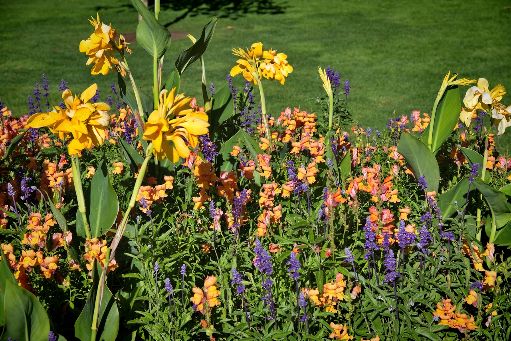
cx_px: 256
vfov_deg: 19.5
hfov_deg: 28.8
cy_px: 170
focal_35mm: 70
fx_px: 994
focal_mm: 70
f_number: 8
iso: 100
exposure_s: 1/250
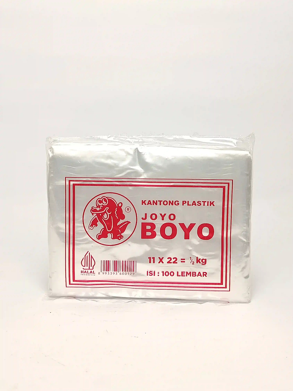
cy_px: 196
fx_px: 497
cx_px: 146
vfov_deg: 42.9
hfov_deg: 32.9
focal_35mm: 44
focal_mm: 5.24
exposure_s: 1/100
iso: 133
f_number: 1.7
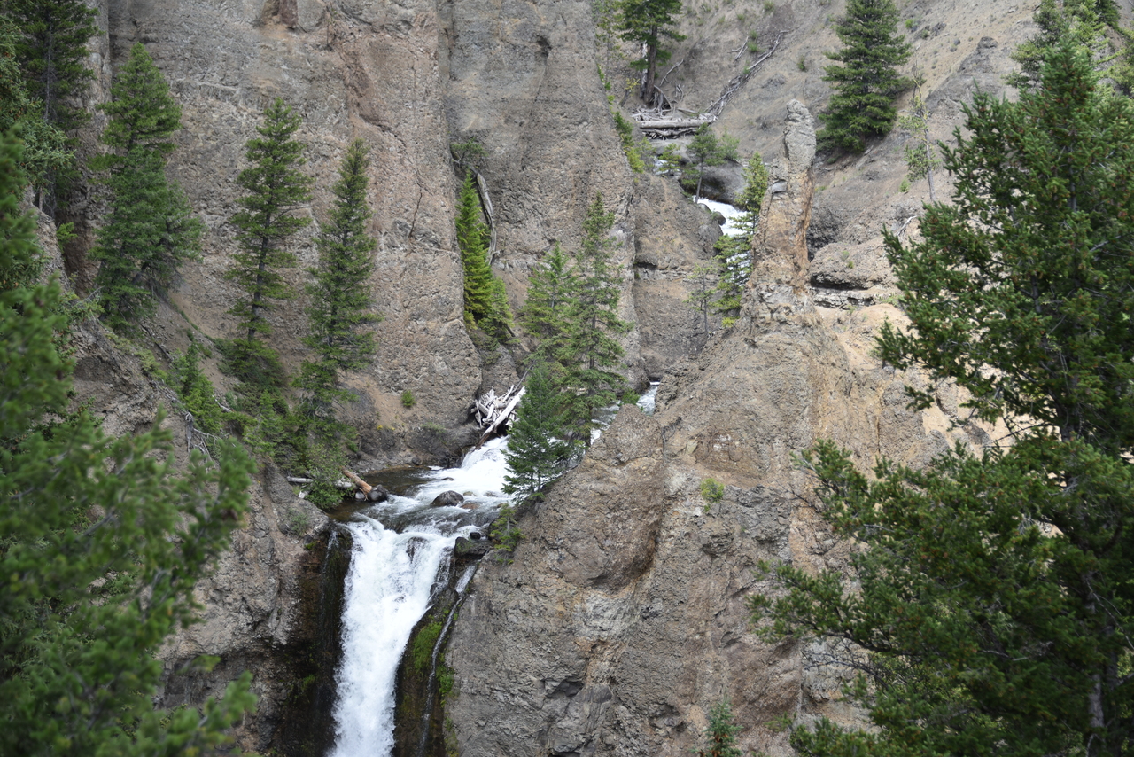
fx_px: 2835
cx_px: 567
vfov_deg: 15.2
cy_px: 378
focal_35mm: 90
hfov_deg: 22.6
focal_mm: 90
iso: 125
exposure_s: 1/200
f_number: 5.3
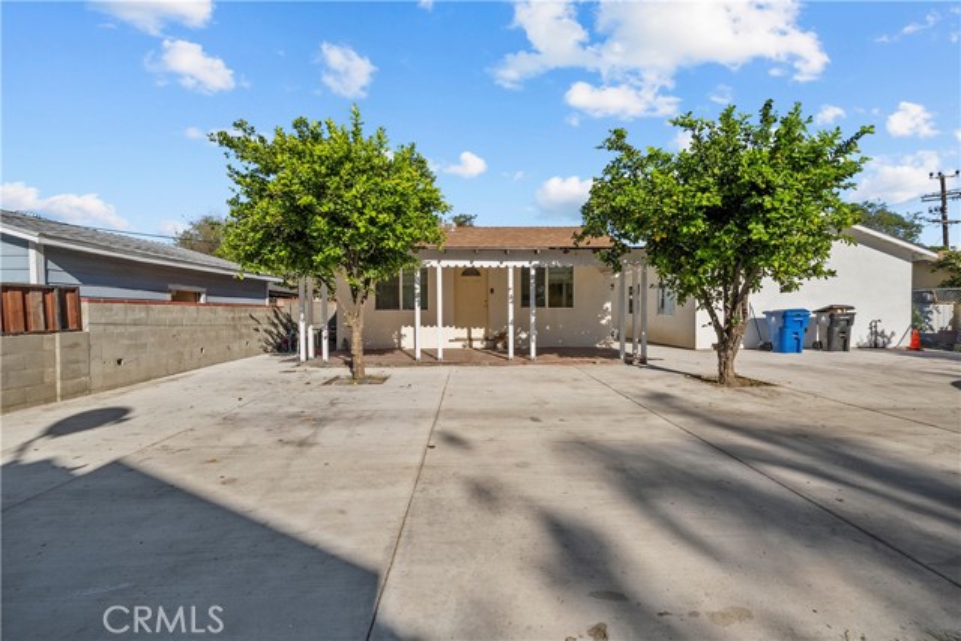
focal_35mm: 14
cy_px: 320
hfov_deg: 104.2
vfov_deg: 81.2
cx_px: 480
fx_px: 374
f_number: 9
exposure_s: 1/125
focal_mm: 14
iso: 125
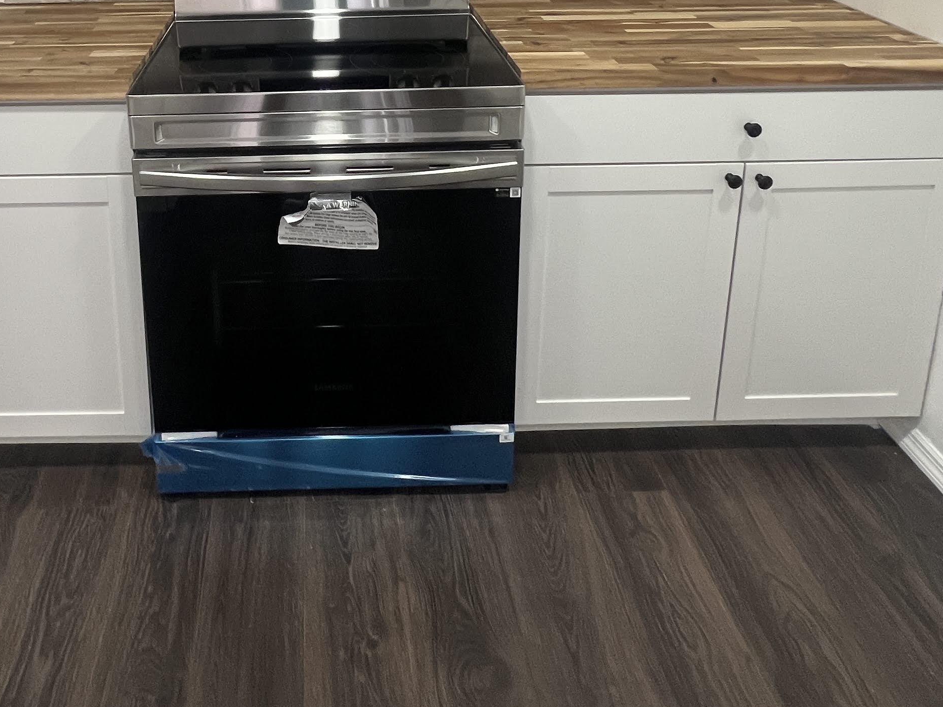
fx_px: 763
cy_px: -8
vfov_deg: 42.6
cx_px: 316
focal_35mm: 28
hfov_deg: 61.9
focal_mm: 1.57
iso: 200
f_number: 1.8
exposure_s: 1/120
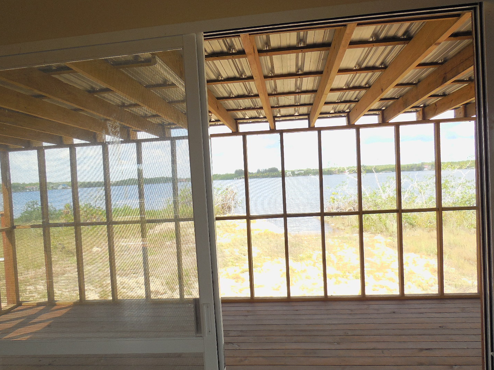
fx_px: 399
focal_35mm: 28
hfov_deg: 63.4
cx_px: 235
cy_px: 193
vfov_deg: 49.7
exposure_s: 1/320
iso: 125
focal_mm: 4.5
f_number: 3.1
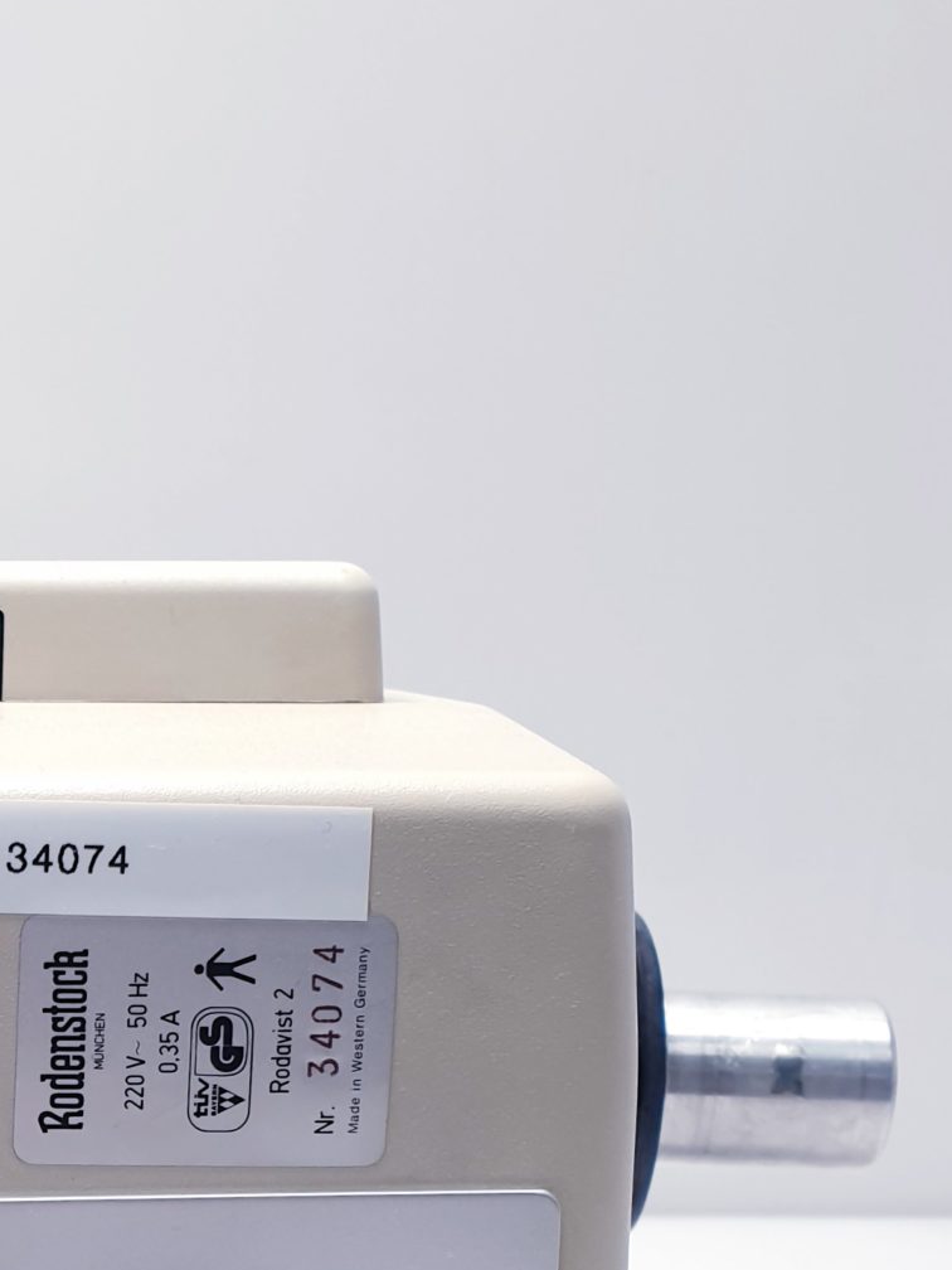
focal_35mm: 66
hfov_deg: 20.8
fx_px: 2420
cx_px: -181
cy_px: 1178
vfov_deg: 28.1
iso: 50
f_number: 2.4
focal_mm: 4.3
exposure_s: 1/50
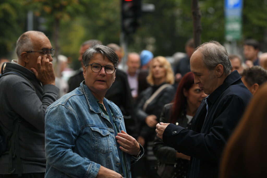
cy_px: 89
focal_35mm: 140
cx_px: 134
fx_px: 1038
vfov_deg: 9.8
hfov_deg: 14.7
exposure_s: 1/400
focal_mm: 140
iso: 400
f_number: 4
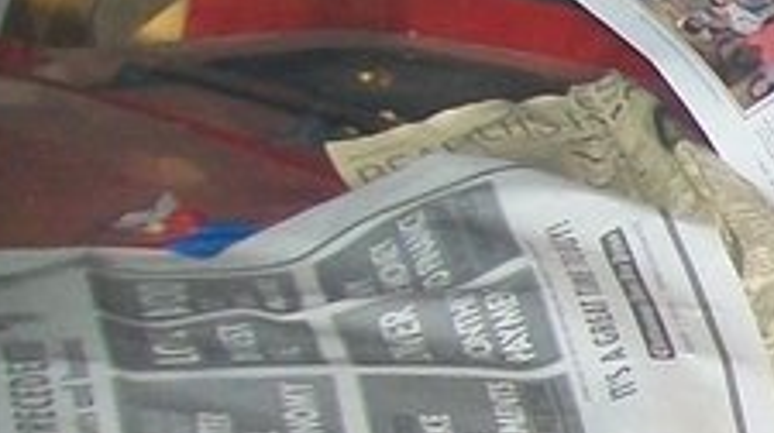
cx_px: 1761
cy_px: 742
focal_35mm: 173
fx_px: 3547
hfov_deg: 10.9
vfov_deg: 6.8
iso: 160
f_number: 2.7
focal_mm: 6.1
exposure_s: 1/60
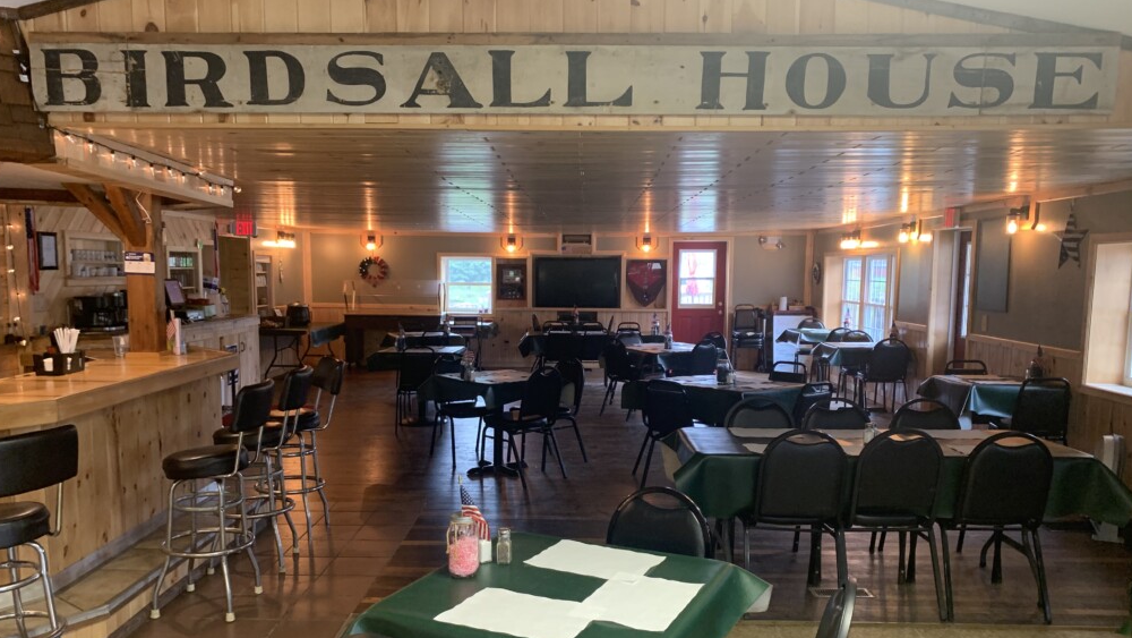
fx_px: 871
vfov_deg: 40.1
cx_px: 565
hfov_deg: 66.1
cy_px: 377
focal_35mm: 29
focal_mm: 4.25
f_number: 1.8
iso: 250
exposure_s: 1/60
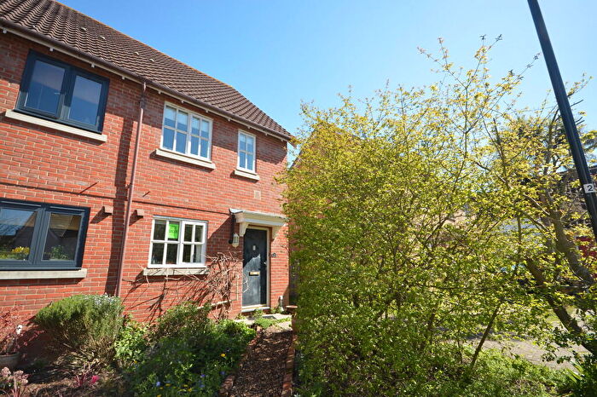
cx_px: 298
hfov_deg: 92.5
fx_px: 286
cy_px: 198
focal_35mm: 17
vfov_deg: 69.6
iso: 100
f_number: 6.3
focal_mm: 11.5
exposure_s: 1/160
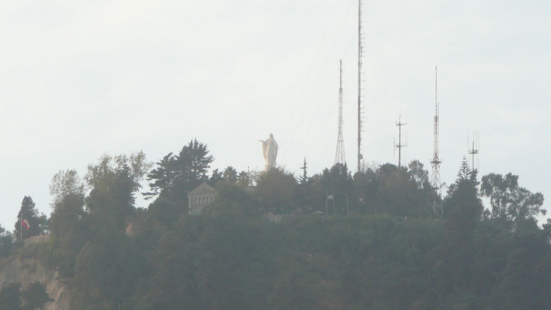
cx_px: 276
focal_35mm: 312
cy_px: 122
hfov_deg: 6.9
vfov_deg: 3.9
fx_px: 4559
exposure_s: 1/125
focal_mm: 39.1
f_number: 4.9
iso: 100
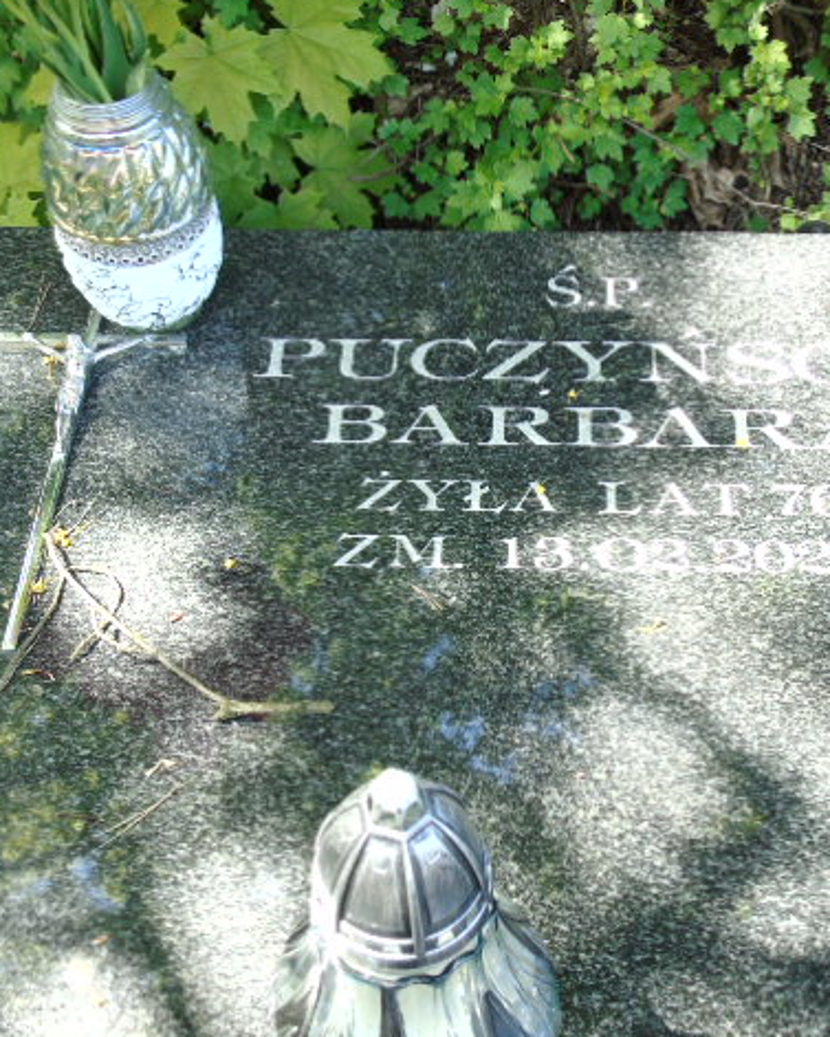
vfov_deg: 35.4
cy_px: 515
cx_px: 478
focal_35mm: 53
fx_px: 1627
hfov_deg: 28.6
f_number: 3.9
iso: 80
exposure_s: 1/50
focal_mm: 7.1
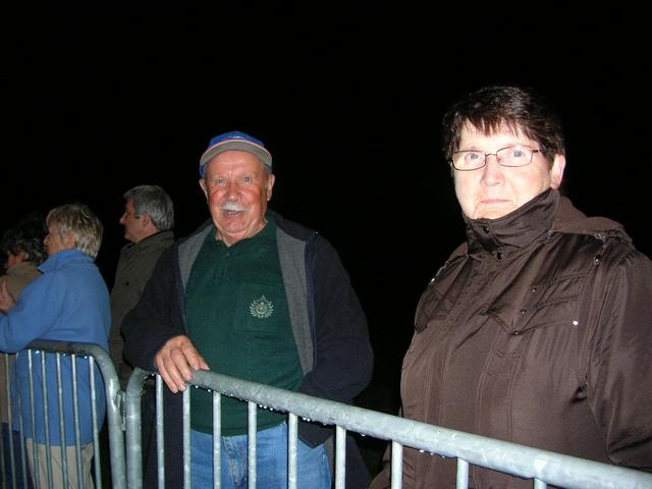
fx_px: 659
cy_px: 244
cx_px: 326
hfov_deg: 52.6
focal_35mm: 35
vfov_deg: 40.7
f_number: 2.8
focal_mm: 5.8
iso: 95
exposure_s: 1/60.1
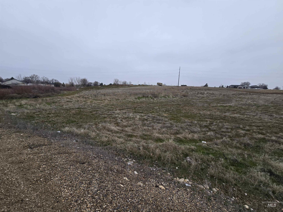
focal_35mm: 13
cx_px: 142
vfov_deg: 89.9
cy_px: 106
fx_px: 106
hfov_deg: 106.2
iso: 50
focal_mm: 2.2
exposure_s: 1/285
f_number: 2.2
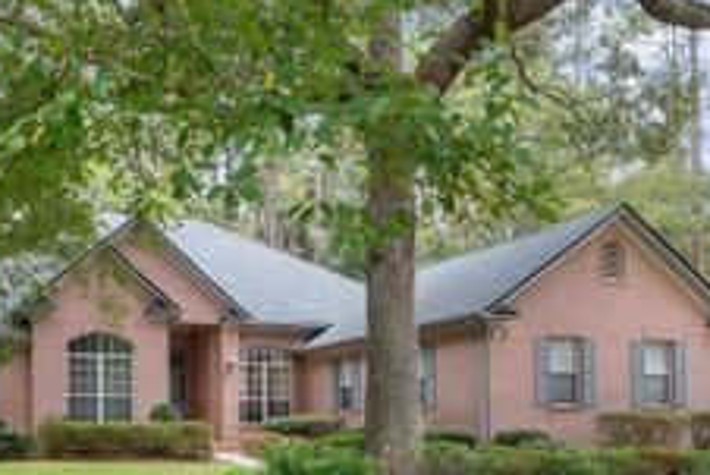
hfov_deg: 45.1
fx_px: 829
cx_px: 195
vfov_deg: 30.6
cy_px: 420
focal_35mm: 42
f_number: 8
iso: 400
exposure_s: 1/50
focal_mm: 19
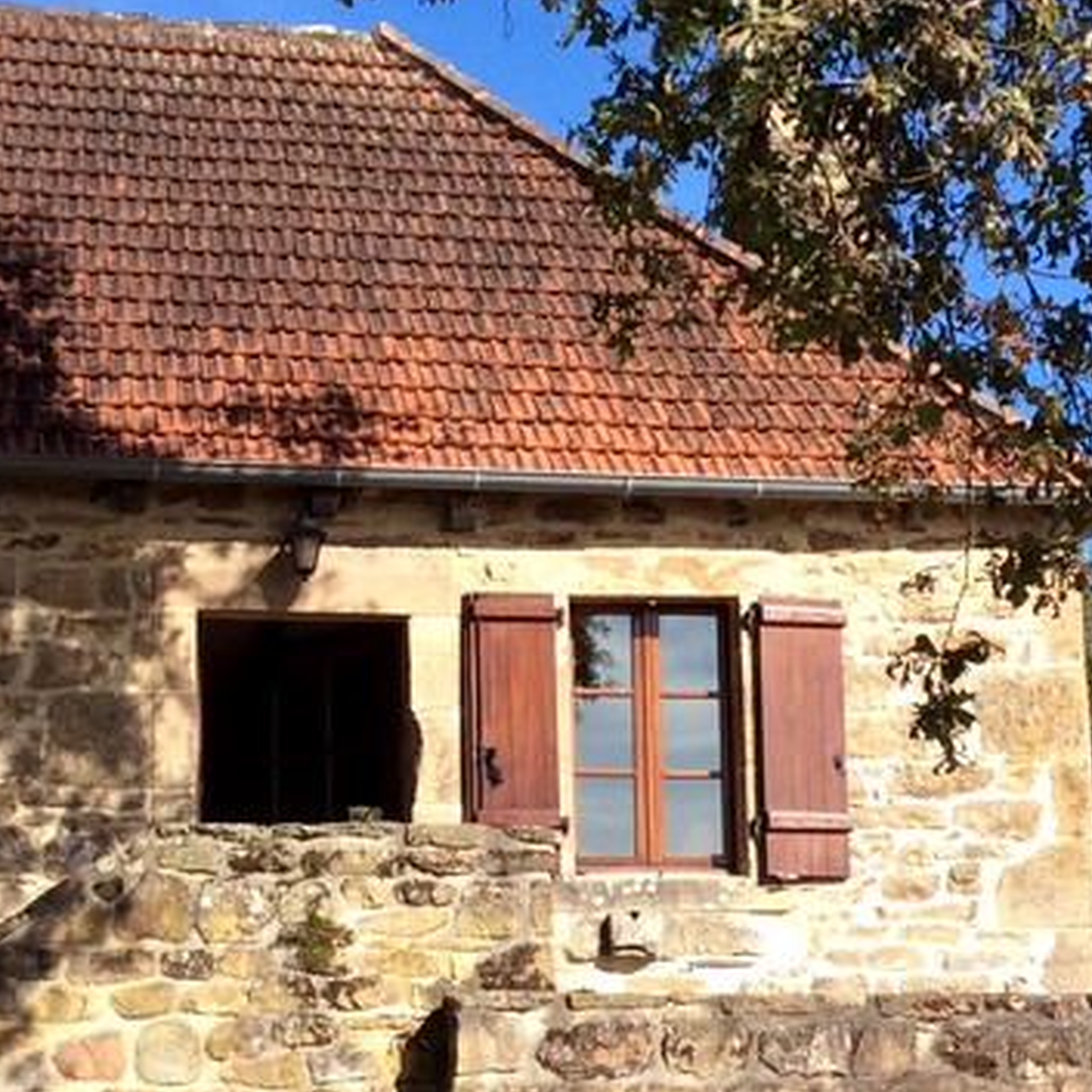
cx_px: 560
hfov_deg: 21.1
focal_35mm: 82
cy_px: 750
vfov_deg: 21.0
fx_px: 2927
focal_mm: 3.3
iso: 32
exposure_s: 1/953
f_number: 2.4
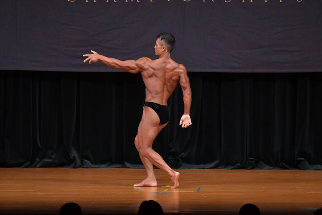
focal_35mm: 255
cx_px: 161
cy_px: 108
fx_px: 2280
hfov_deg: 8.1
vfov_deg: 5.4
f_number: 5.6
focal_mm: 170
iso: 4000
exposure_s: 1/400
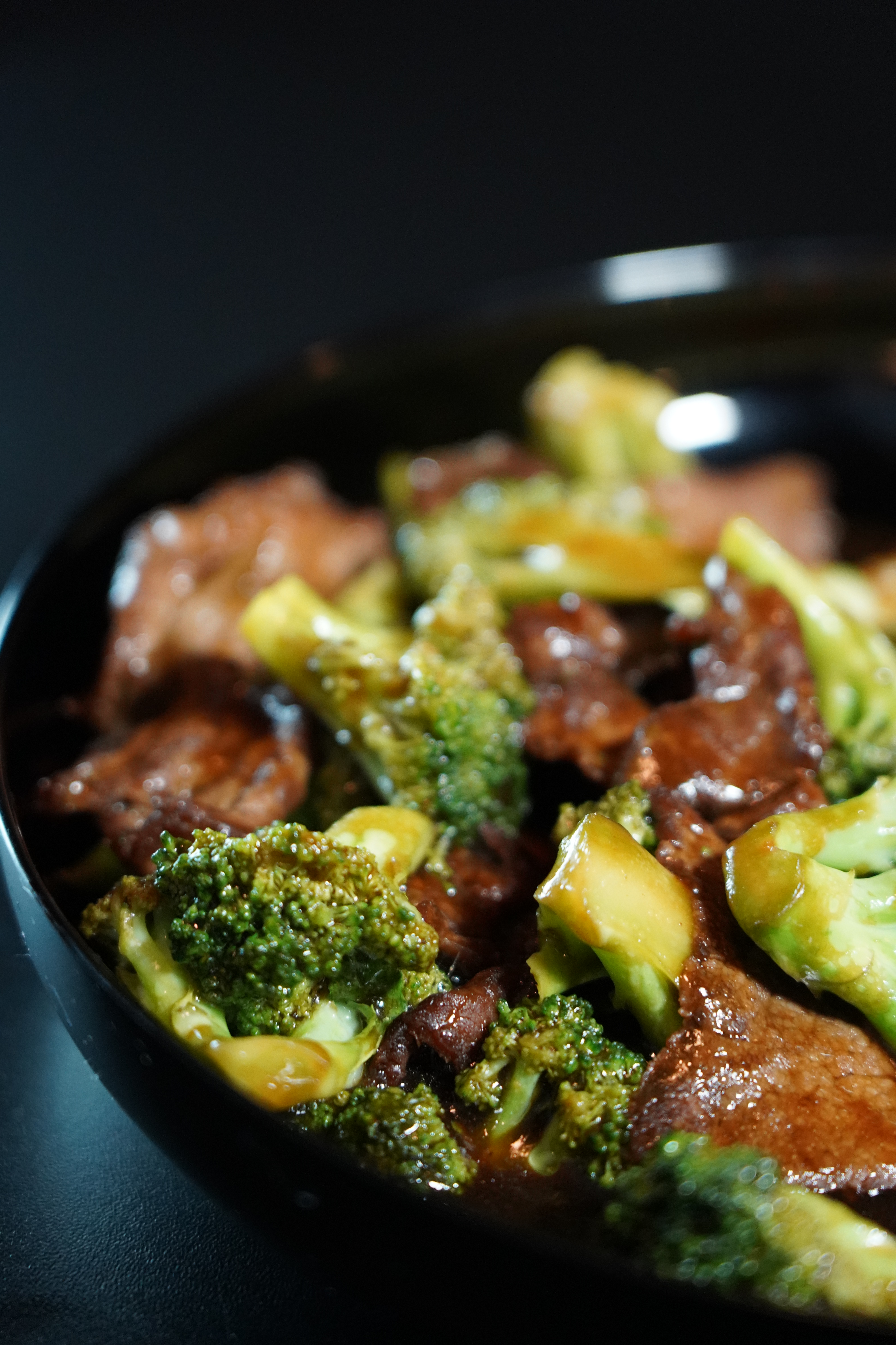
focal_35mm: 105
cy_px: 672
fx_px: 3920
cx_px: 448
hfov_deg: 13.0
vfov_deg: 19.5
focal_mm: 105
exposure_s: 1/160
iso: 5000
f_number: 4
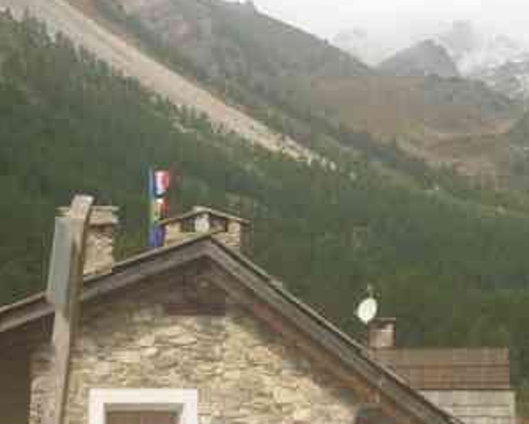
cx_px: 544
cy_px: 383
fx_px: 2069
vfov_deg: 11.6
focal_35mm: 132
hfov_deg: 14.3
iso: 200
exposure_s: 1/80
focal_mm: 28
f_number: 11
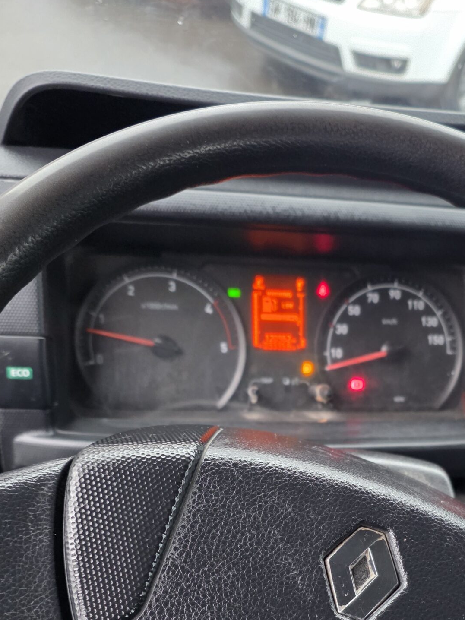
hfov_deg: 34.7
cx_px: 323
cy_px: 507
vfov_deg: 43.4
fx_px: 734
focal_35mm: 41
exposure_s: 1/100
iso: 400
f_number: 1.7
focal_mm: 6.25
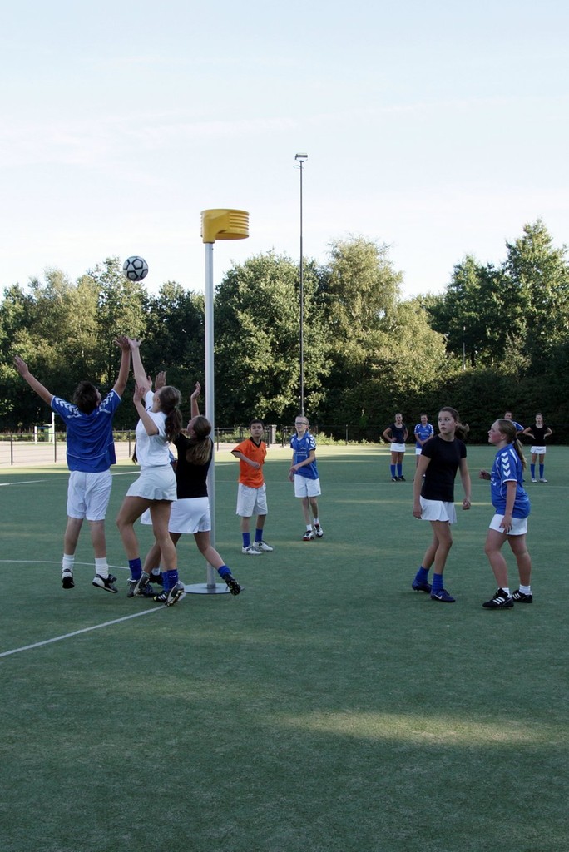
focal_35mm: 33
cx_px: 284
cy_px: 426
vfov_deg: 57.2
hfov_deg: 40.0
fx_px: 781
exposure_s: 1/640
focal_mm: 22
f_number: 5
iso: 400
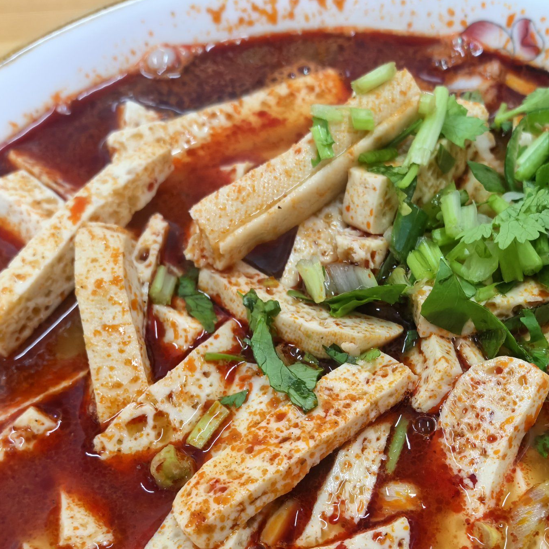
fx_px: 861
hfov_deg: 35.2
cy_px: 397
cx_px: 330
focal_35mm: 48
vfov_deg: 34.8
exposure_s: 1/100
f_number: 2.8
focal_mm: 5.75
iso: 400
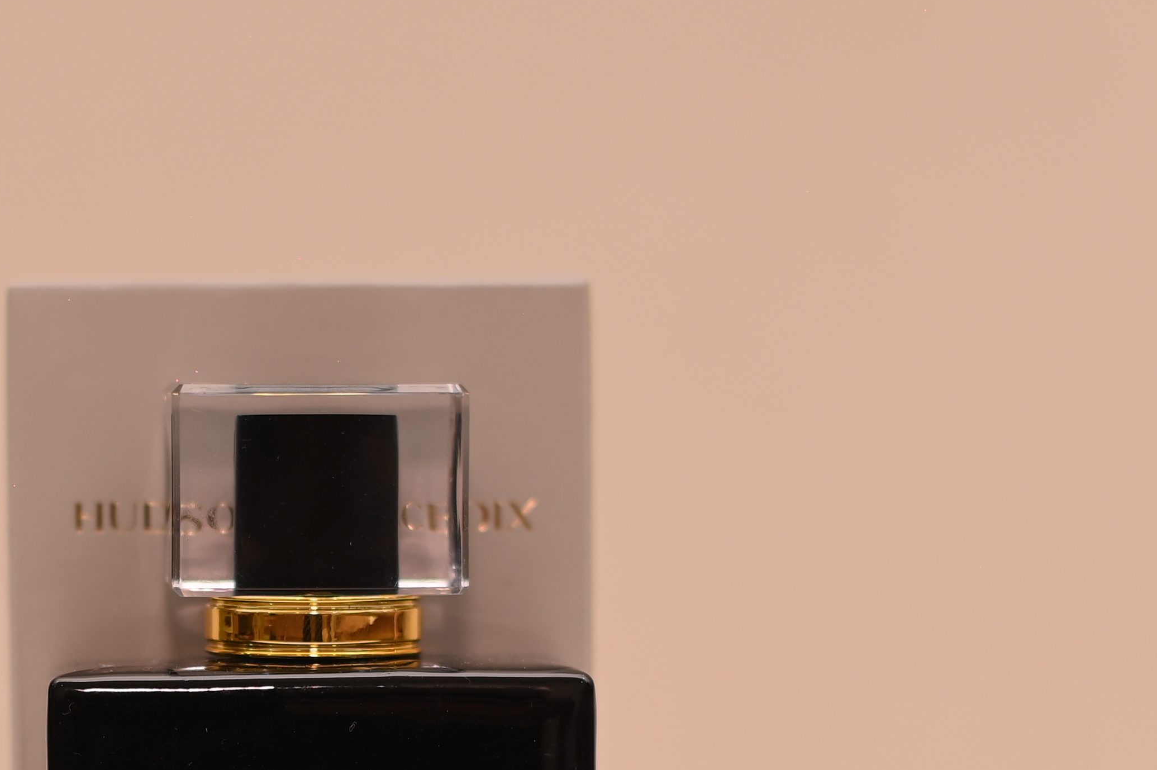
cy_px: 794
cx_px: 189
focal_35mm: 146
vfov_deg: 9.3
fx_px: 4689
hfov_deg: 14.0
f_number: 2.8
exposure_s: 1/200
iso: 100
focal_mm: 50
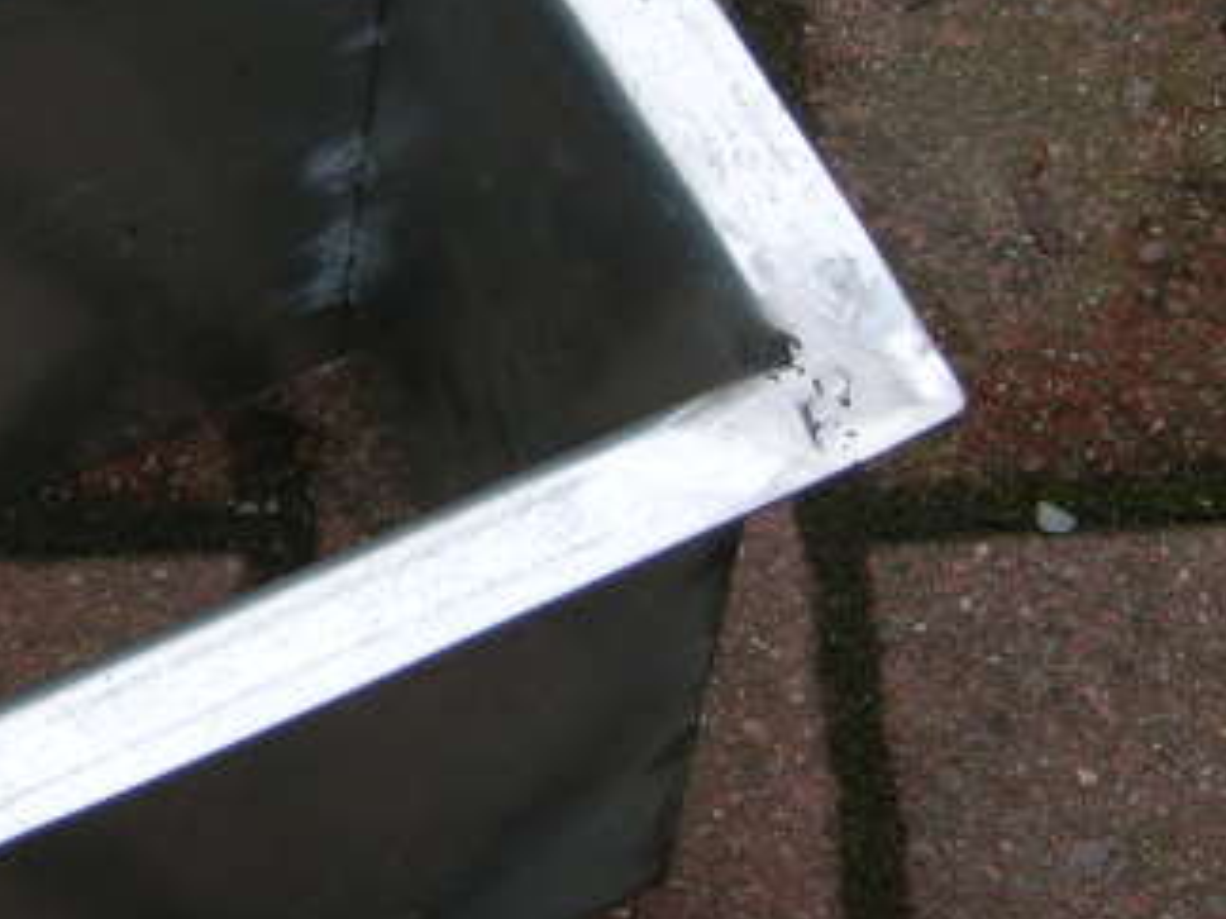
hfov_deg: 7.9
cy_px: 425
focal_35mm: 248
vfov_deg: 6.0
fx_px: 8780
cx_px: -46
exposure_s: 1/140
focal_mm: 25.4
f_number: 3.6
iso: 50
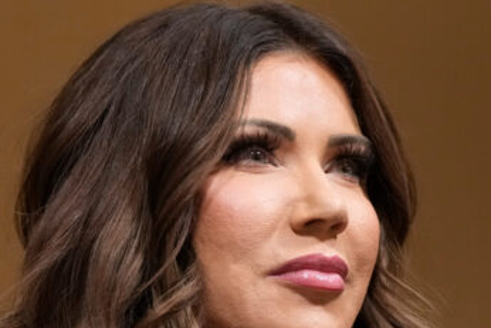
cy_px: 263
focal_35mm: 347
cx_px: 185
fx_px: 4734
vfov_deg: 4.0
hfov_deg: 5.9
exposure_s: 1/800
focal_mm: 119
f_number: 2.8
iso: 3200
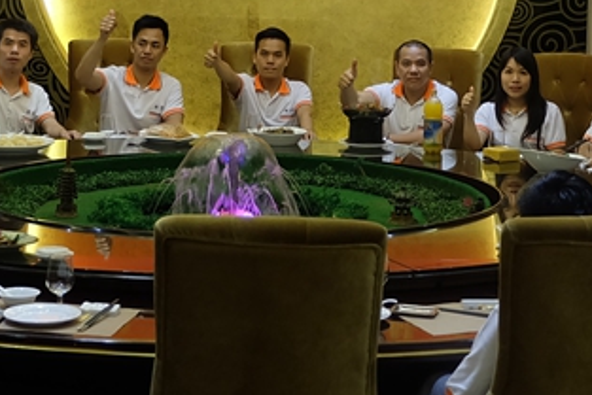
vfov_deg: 13.7
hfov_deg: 20.8
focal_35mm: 98
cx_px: 354
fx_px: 1612
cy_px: -41
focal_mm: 20.1
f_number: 3.8
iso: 800
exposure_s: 1/30
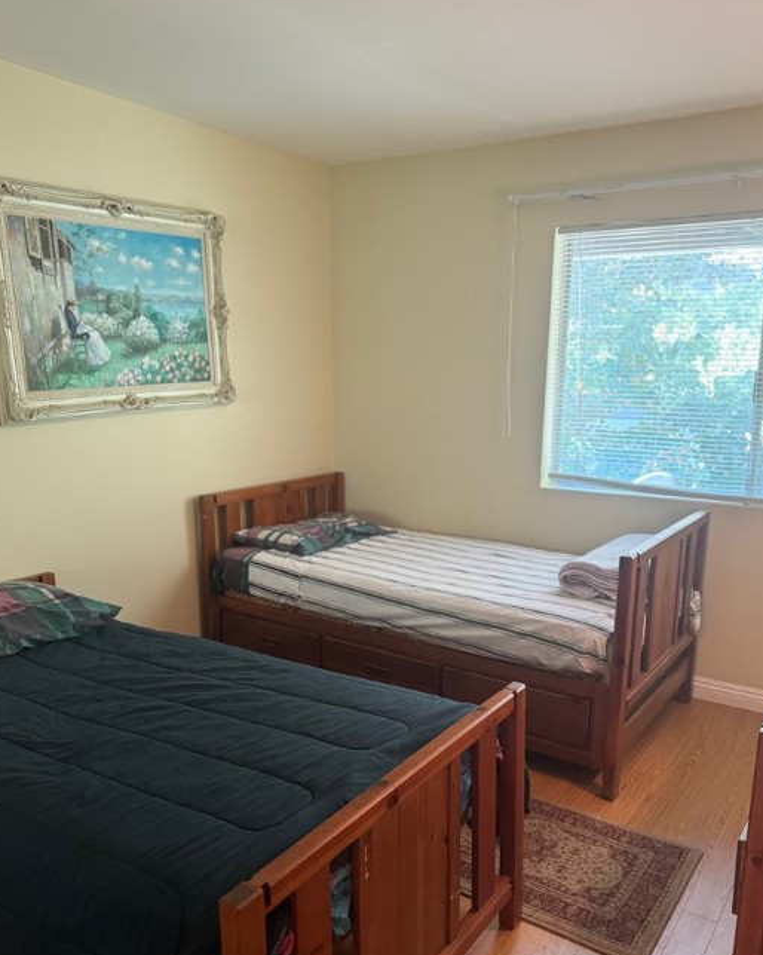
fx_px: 791
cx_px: 393
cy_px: 550
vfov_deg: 61.9
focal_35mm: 28
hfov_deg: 51.5
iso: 500
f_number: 1.78
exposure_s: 1/60
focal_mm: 6.76
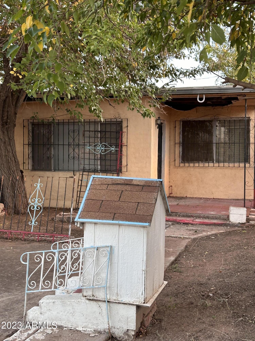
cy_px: 170
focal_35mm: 48
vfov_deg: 39.7
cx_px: 128
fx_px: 471
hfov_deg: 30.3
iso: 80
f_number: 1.78
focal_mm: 6.86
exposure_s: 1/89
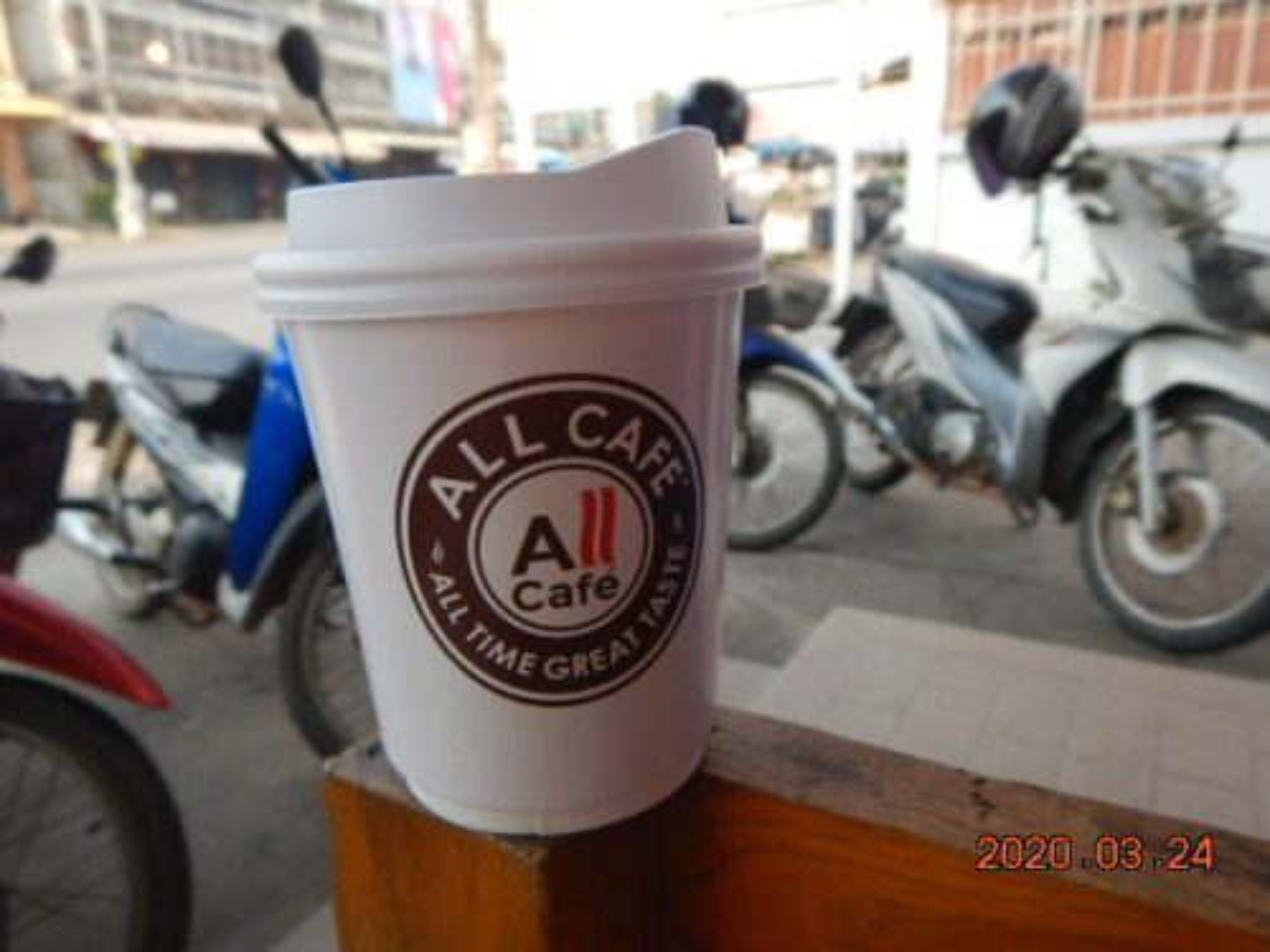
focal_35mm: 24
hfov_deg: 71.6
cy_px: 476
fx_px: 881
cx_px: 635
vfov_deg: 56.8
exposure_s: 1/500
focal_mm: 4.3
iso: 125
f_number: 2.8
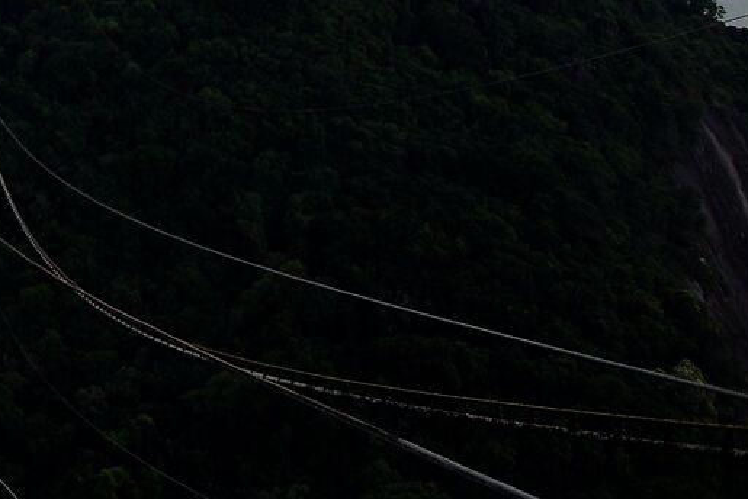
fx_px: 3389
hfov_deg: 10.9
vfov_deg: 8.0
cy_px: -567
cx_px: -975
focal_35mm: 163
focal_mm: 35
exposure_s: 1/200
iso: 500
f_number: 5.6
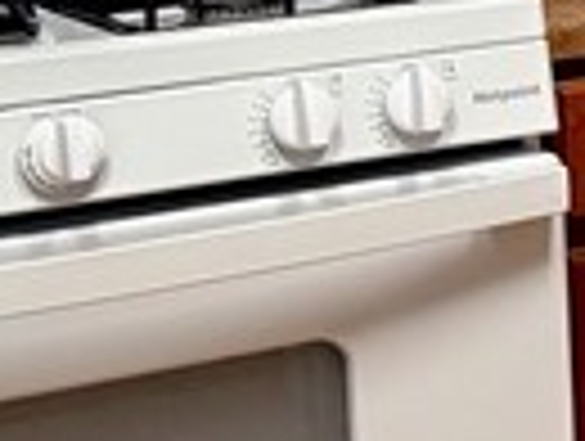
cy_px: -144
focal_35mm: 189
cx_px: 1724
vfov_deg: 7.8
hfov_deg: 8.7
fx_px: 3200
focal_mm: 6.76
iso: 320
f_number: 1.78
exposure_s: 1/120
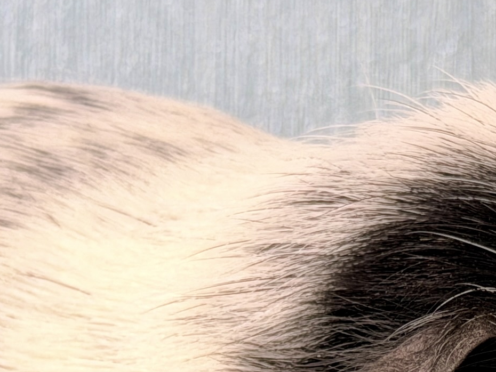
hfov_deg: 9.5
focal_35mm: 208
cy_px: 525
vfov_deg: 7.1
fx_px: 2981
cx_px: 301
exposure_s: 1/100
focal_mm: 6.76
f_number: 1.78
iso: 64
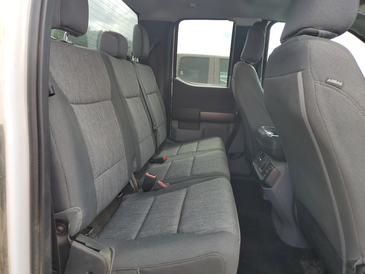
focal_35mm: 26
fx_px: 274
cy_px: 137
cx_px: 182
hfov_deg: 67.3
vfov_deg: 53.1
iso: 50
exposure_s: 1/357
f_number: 1.5
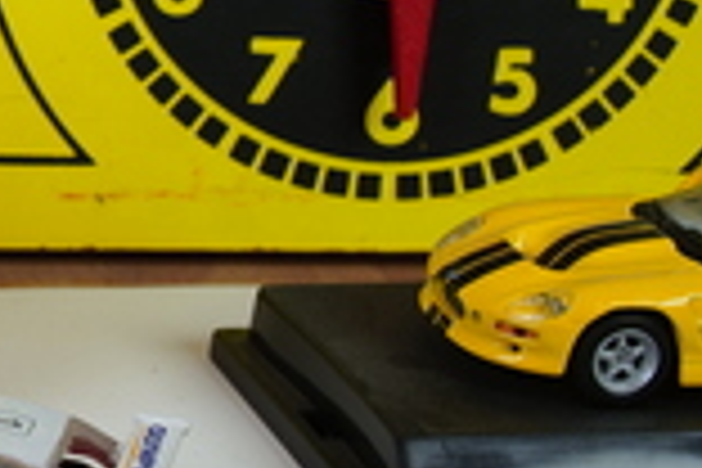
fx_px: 2808
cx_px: -644
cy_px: -56
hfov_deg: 12.7
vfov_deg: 9.4
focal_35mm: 144
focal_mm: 35
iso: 100
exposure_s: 1/20
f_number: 8
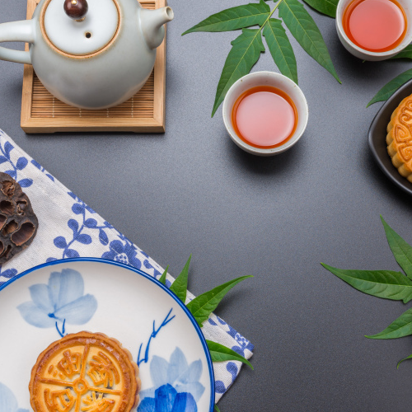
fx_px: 821
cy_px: 213
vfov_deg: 28.2
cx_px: 233
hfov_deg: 28.1
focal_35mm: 61
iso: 100
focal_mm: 35
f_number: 13
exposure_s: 1/160
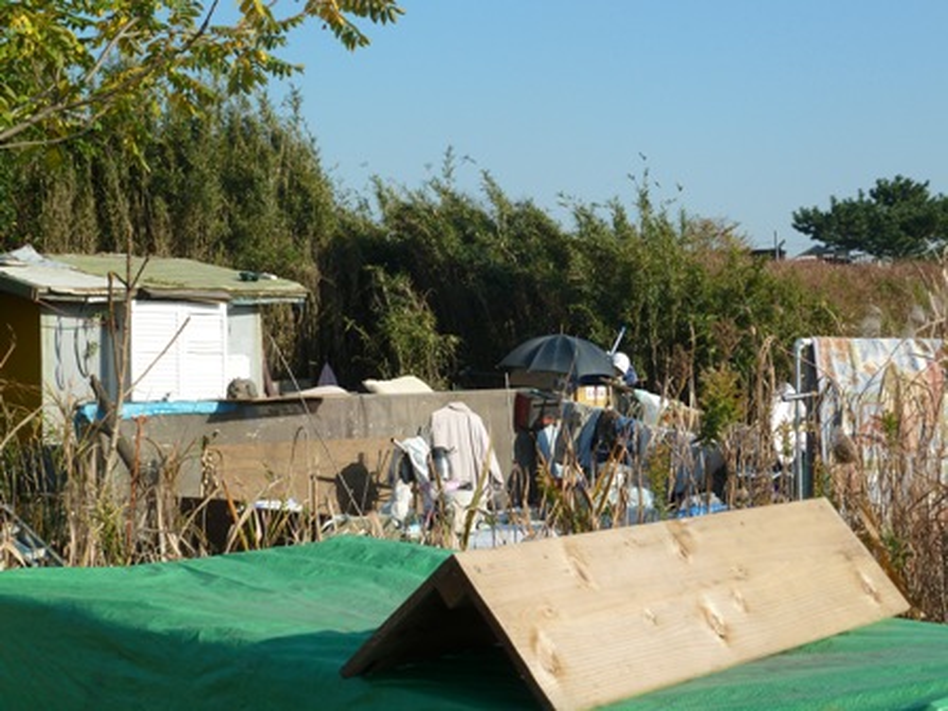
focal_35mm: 59
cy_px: 356
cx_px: 474
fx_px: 1616
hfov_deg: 32.7
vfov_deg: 24.8
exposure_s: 1/400
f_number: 3.9
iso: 80
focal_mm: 9.7
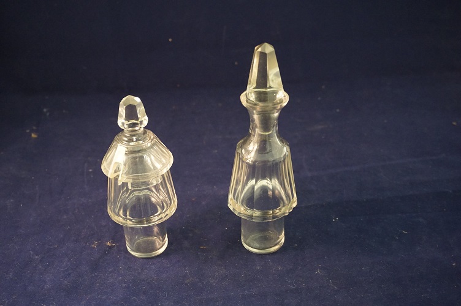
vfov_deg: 28.0
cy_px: 153
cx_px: 230
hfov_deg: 41.1
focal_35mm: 48
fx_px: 614
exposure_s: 1/20
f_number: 5
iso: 3200
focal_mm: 32
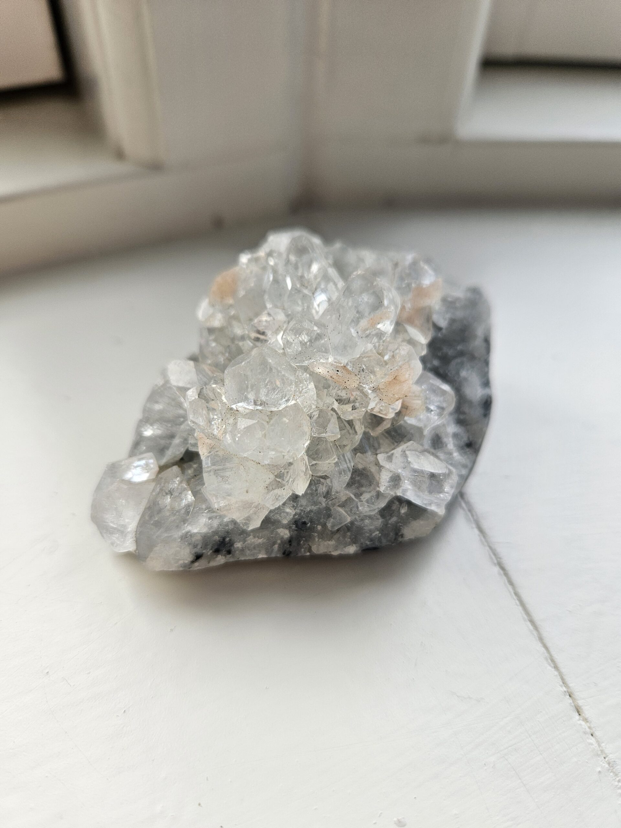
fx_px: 550
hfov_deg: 58.9
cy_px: 414
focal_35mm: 23
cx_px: 310
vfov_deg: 73.9
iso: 50
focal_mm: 5.4
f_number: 1.8
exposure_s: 1/180
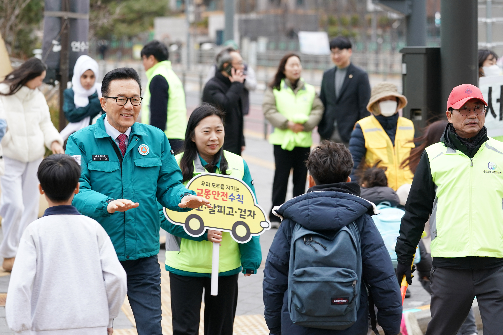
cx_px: 252
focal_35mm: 112
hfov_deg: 18.3
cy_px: 168
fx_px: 1565
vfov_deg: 12.2
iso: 500
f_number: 4
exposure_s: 1/250
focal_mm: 112
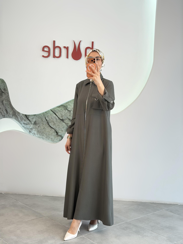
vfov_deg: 39.7
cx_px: 92
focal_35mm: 48
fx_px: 338
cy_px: 122
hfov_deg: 30.3
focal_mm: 6.76
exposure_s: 1/121
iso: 50
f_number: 1.78
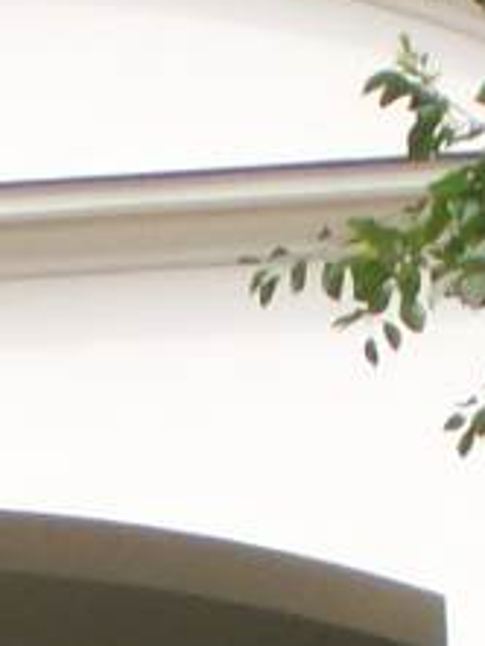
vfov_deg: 2.5
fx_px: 14613
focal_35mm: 783
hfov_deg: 1.9
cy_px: 1713
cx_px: -491
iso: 80
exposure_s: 1/404
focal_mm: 18
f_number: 4.8
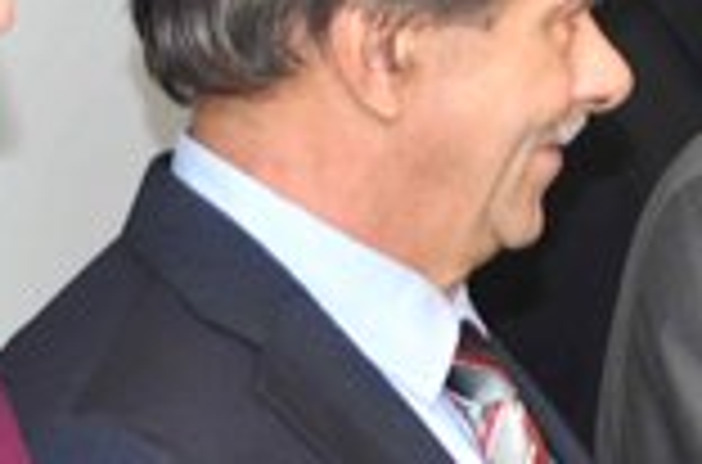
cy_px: 320
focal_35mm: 326
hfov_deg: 6.2
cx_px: 1408
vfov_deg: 4.2
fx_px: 6338
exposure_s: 1/60
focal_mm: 52
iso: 200
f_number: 4.8
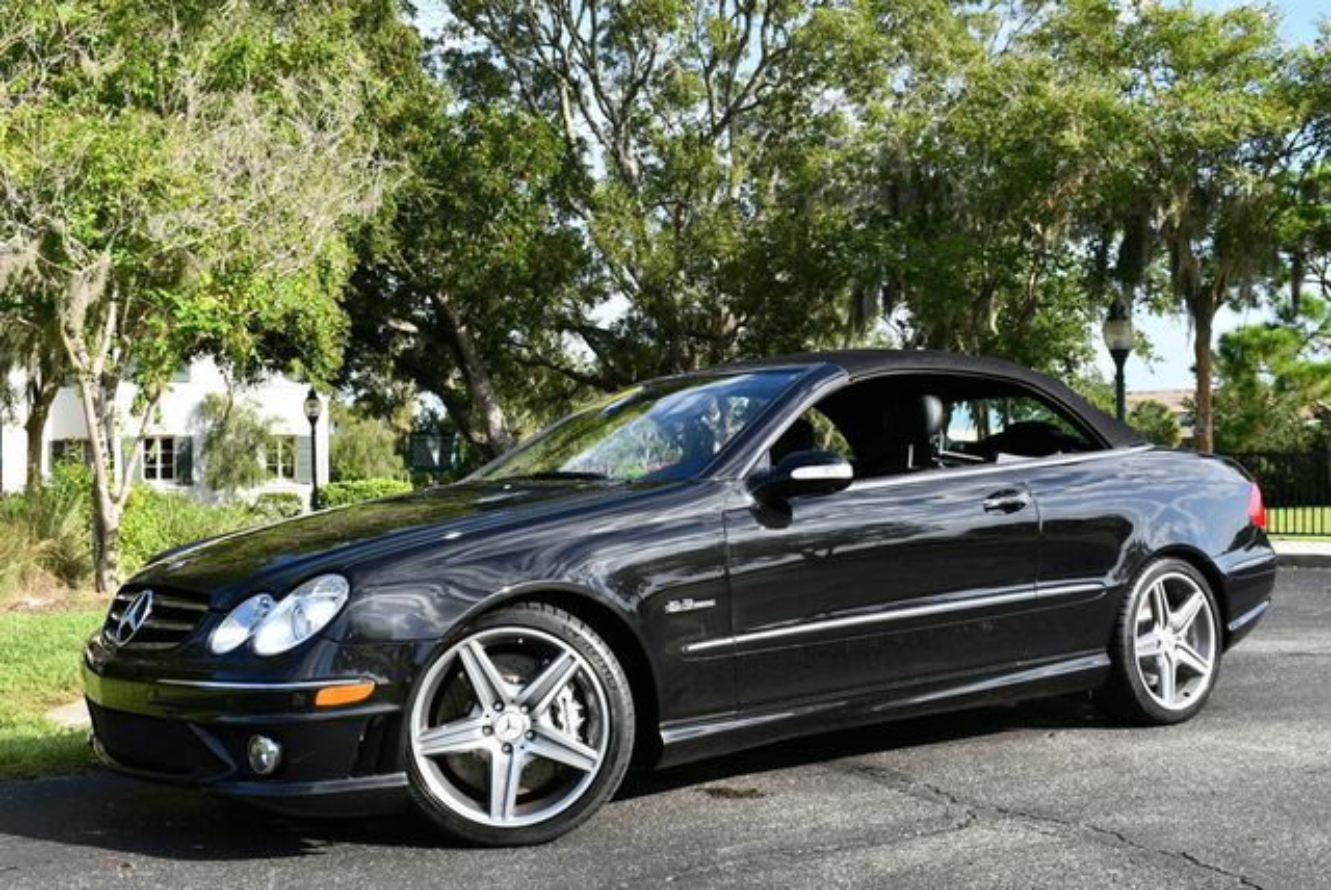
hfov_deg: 48.4
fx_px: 1480
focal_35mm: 40
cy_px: 445
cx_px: 666
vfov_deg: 33.5
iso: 180
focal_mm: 20
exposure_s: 1/250
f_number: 8
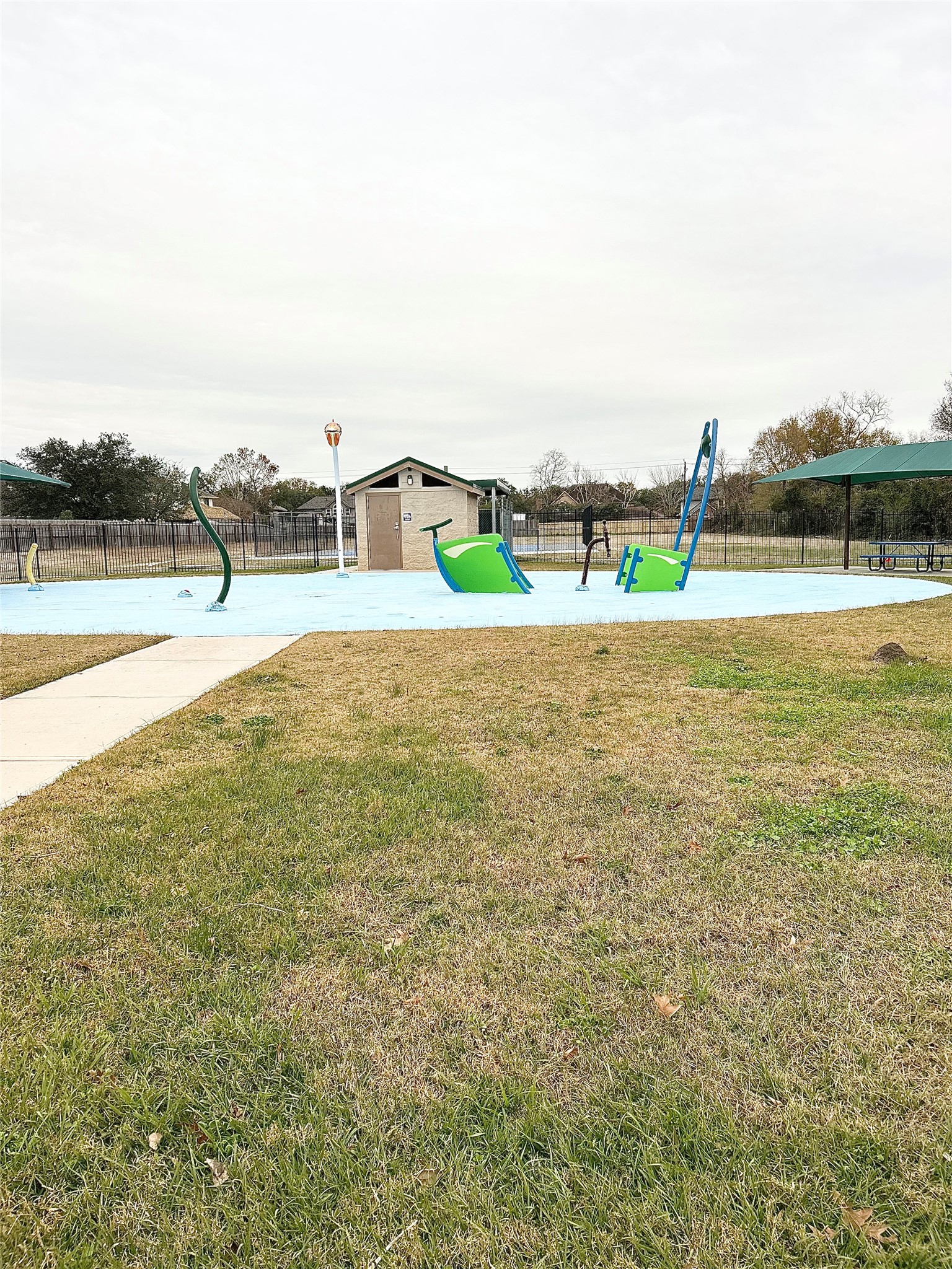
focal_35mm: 26
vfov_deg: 67.3
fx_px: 953
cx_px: 476
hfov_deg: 53.1
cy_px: 634
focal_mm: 5.7
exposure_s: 1/230
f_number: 1.5
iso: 40
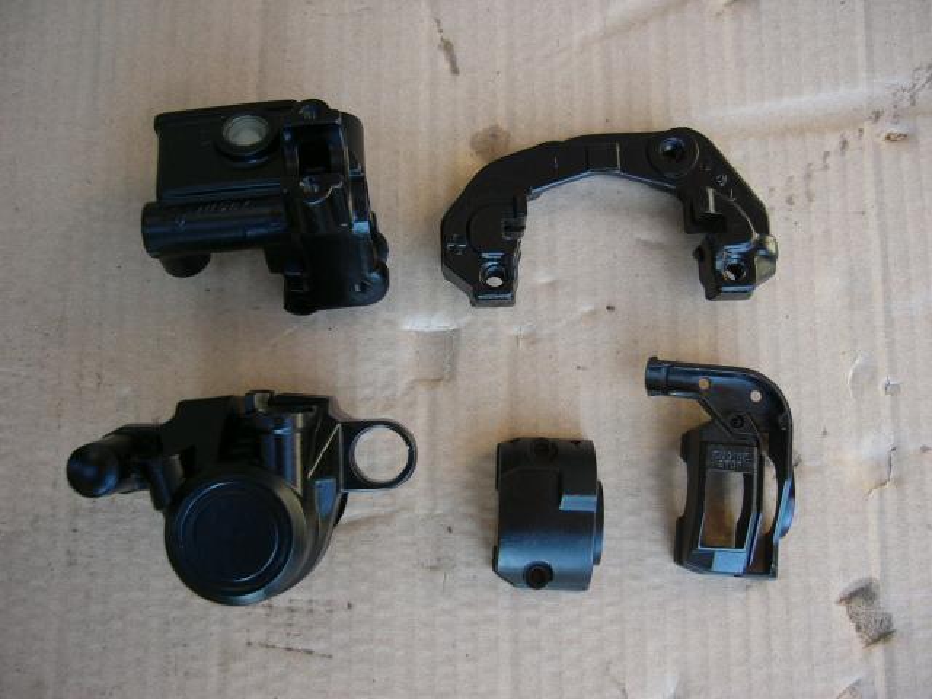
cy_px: 350
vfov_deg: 40.7
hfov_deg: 52.6
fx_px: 942
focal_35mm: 35
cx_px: 466
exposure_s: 1/100
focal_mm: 5.8
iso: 100
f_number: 2.8
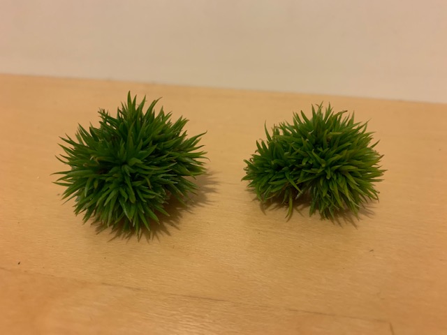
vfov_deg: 53.1
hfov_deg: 67.3
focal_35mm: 26
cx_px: 224
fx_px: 336
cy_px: 168
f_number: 1.8
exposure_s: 1/33
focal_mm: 4.25
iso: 320
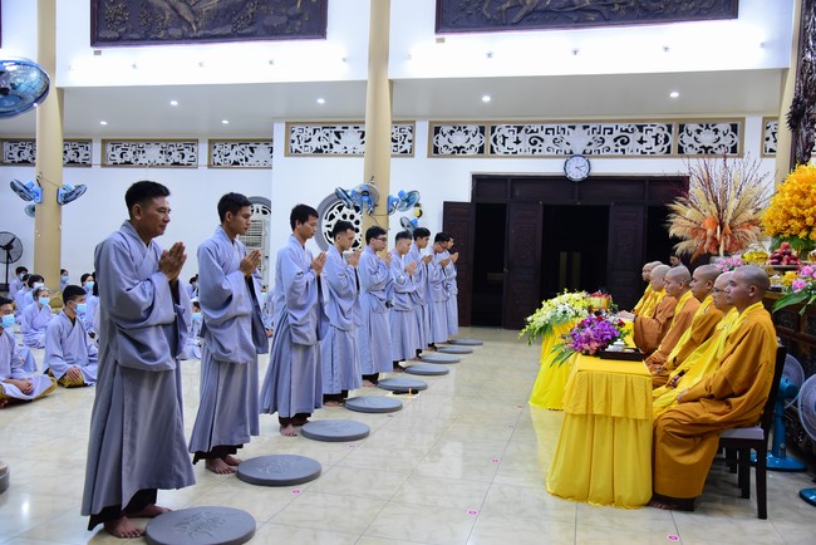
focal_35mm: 32
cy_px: 272
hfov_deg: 58.7
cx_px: 408
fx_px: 726
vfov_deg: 41.2
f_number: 4.5
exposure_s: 1/50
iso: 2500
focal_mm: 32
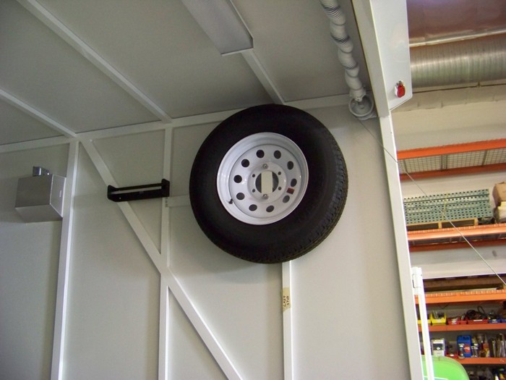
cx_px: 253
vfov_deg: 39.7
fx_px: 526
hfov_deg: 51.4
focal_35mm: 36
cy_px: 190
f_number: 2.8
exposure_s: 1/25
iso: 400
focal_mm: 5.85
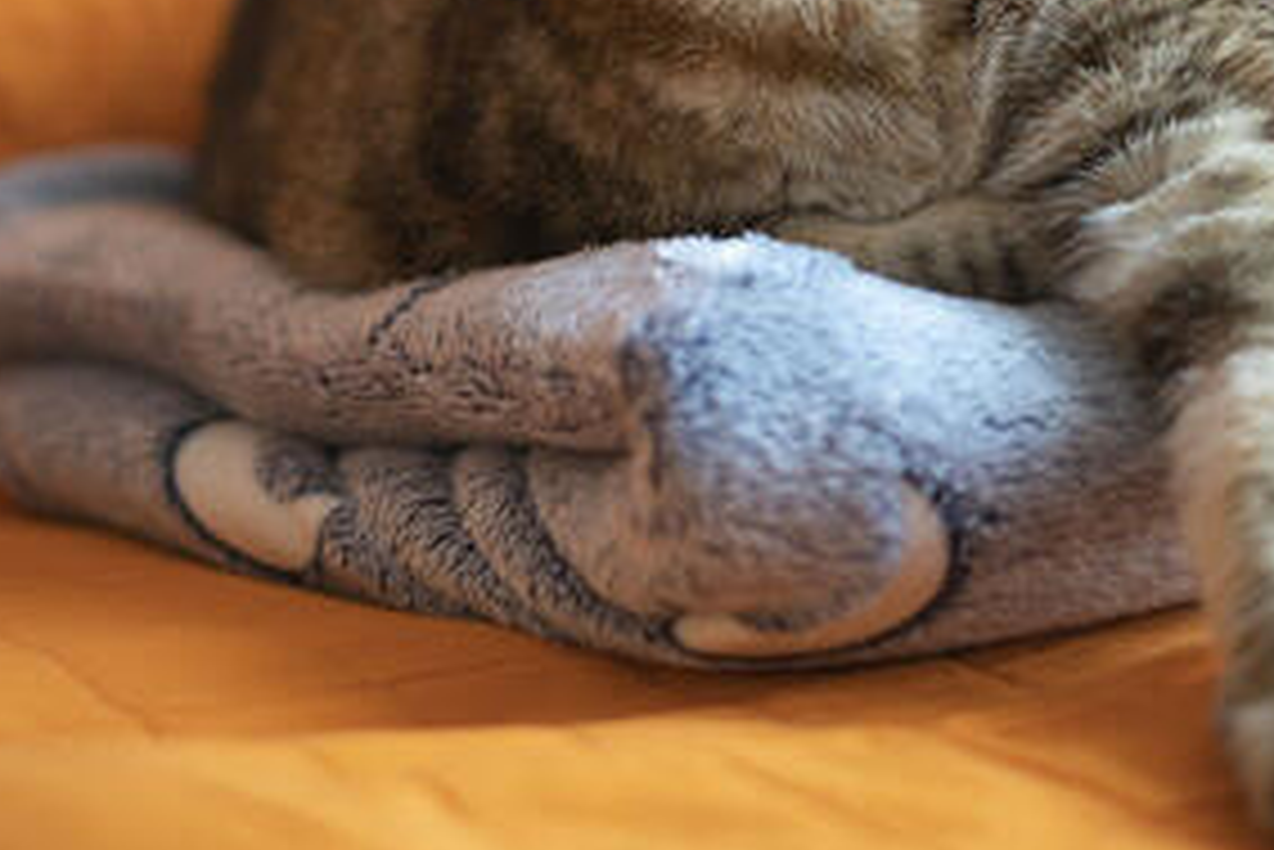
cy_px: 72
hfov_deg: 19.3
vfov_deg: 12.8
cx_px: 702
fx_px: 3753
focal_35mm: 106
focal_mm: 50
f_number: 1.8
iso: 640
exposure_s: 1/60
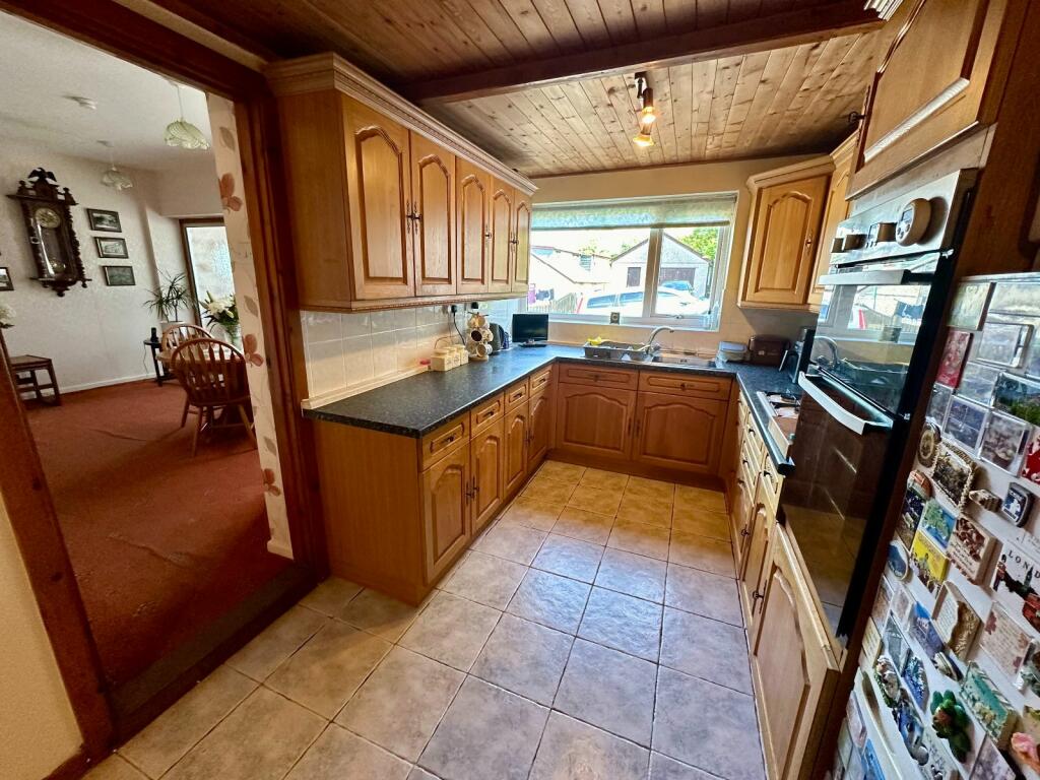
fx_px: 421
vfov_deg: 85.7
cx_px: 520
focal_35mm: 14
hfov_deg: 102.1
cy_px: 390
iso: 250
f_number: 2.2
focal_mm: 2.22
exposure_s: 1/100
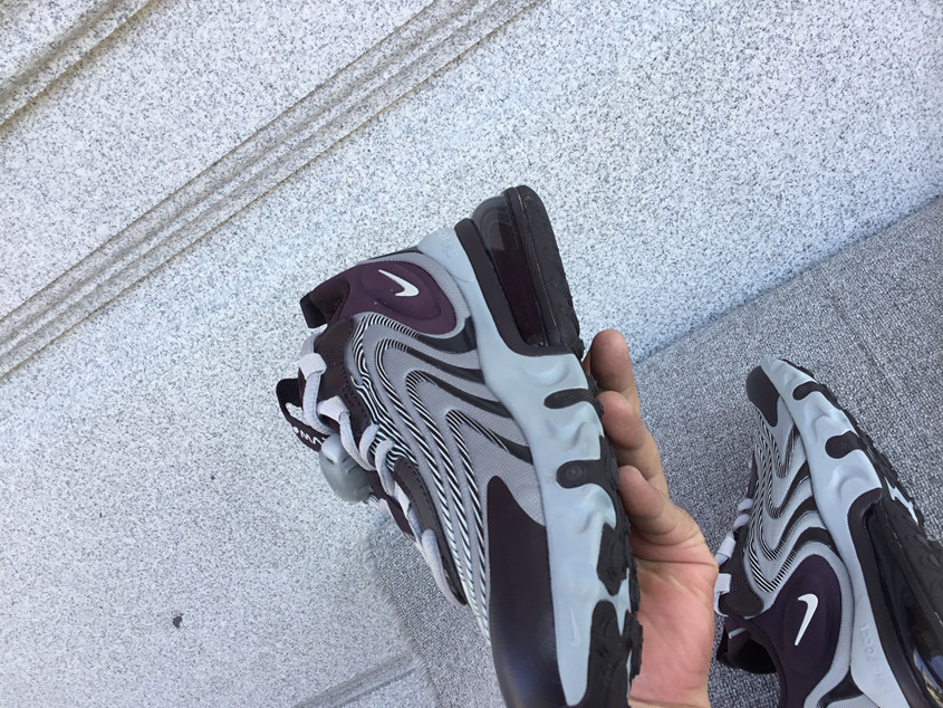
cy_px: 370
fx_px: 899
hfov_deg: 55.3
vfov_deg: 42.9
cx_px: 494
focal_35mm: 33
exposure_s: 1/186
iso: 25
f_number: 2.4
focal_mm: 3.3
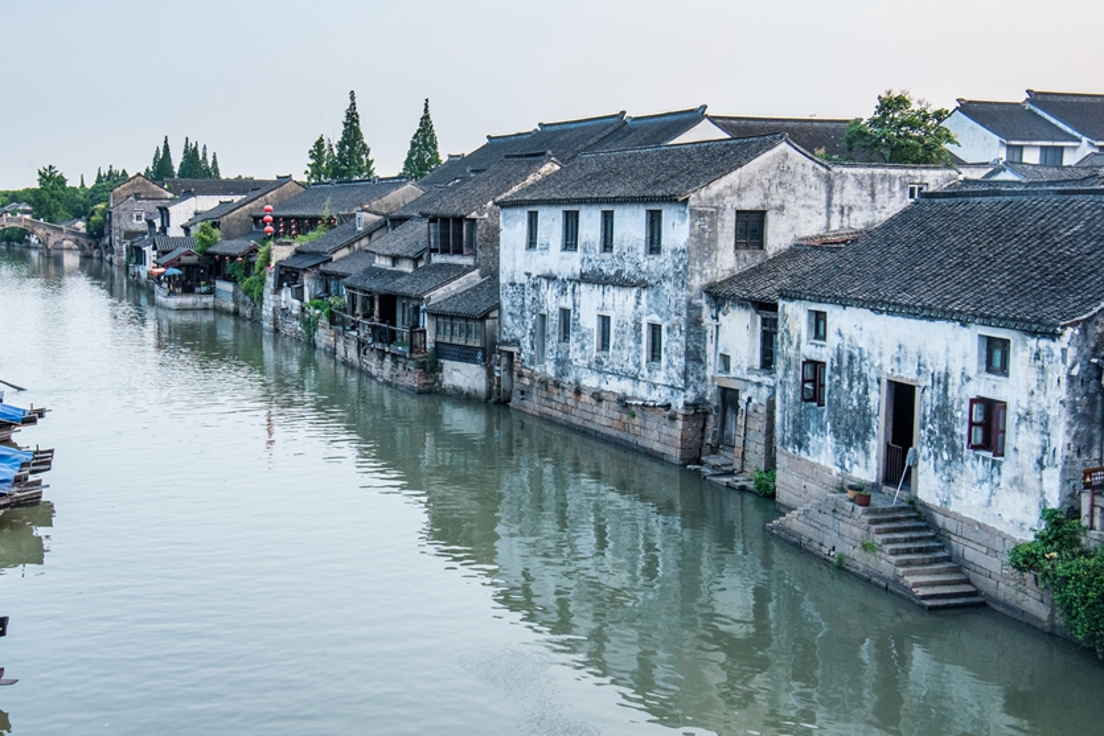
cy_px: 320
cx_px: 424
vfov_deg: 30.5
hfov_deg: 44.2
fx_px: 1349
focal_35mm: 44
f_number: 13
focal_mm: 34
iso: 800
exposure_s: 1/100
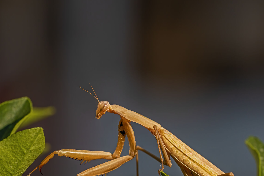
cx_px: 152
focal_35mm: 622
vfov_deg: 2.2
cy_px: 133
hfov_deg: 3.3
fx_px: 4561
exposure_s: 1/1000
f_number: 10
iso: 640
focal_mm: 400
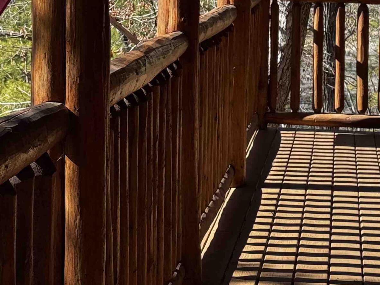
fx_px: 1339
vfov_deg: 12.0
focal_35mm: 122
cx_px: 76
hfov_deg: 16.0
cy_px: -9
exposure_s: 1/739
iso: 64
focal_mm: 6.76
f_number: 1.78
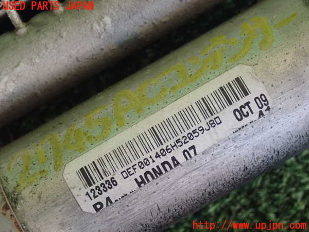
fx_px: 625
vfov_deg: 21.0
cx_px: 154
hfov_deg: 27.8
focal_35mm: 70
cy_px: 116
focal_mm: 12.6
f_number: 4
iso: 800
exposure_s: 1/80
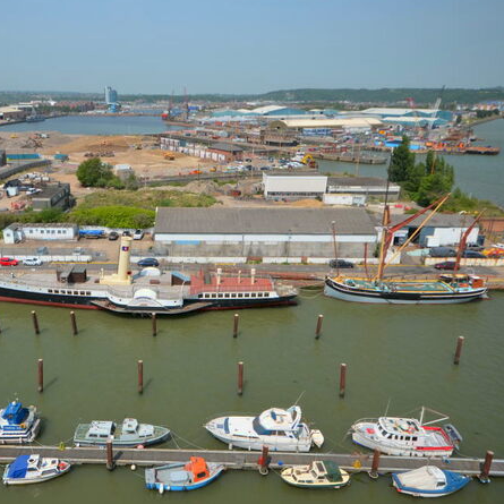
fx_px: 461
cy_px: 246
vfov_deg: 57.3
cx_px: 168
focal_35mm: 28
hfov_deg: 56.1
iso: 100
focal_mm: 14
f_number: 9
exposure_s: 1/320
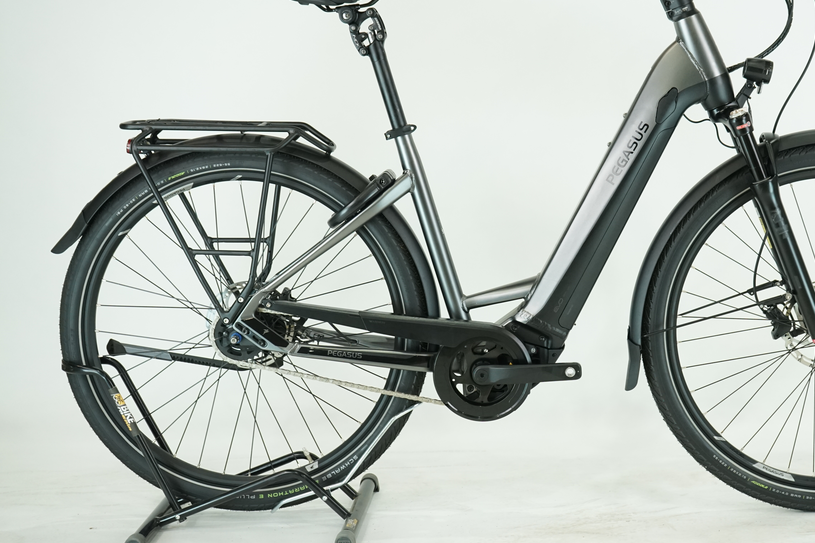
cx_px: 537
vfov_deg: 20.6
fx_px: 1494
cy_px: 193
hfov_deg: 30.3
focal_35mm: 66
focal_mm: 50
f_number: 5.6
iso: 1600
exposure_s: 1/200
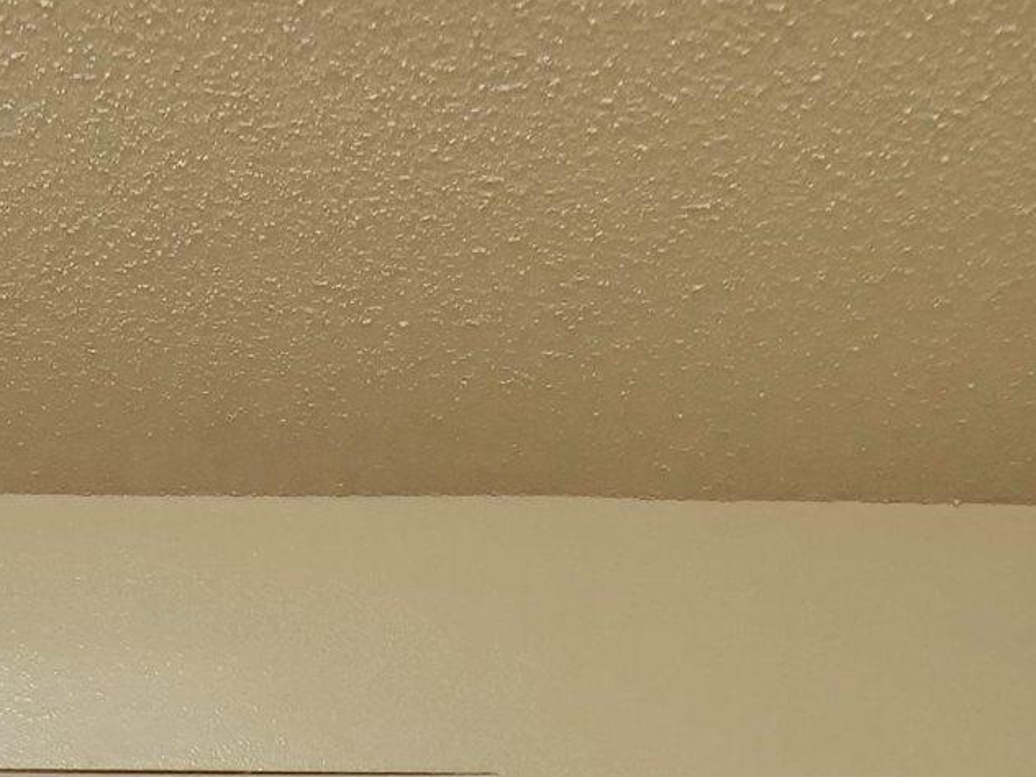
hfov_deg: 27.8
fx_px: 2035
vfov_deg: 16.9
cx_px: 172
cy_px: 1490
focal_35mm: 68
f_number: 2.8
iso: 800
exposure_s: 1/160
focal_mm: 7
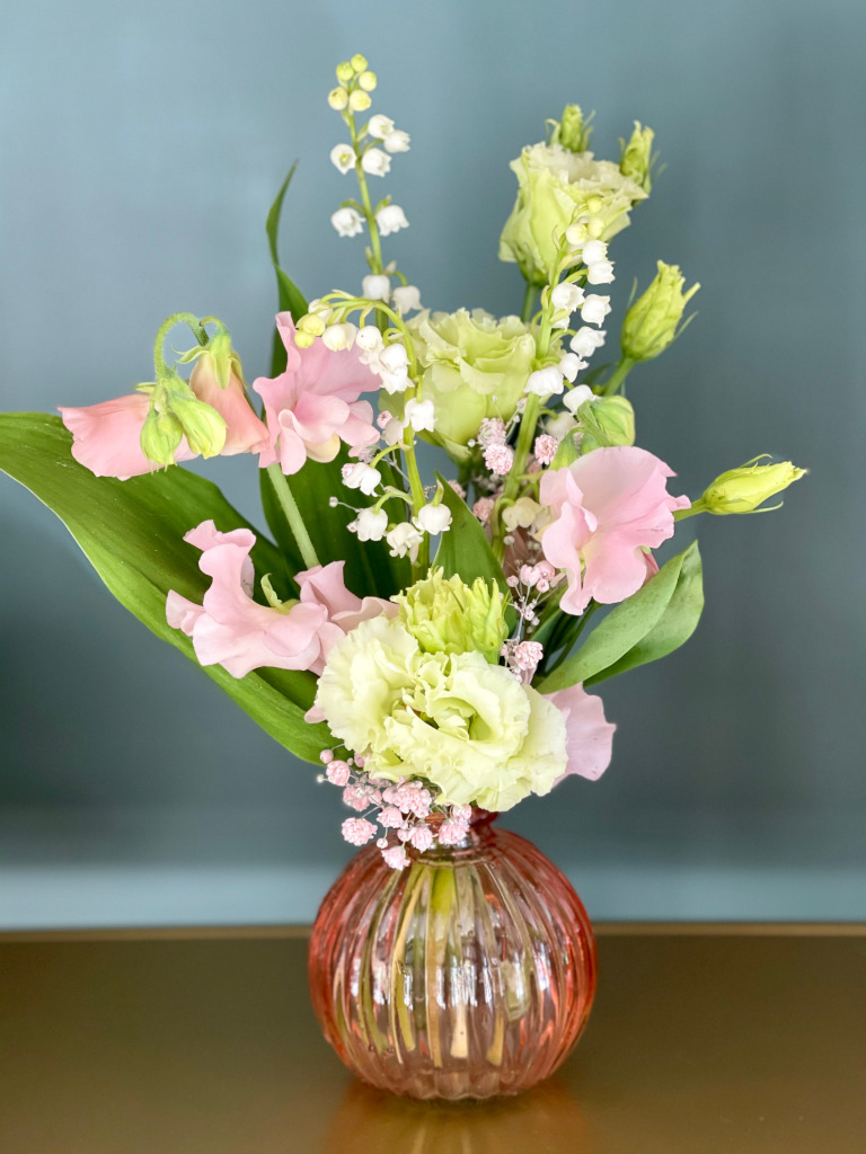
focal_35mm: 64
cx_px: 433
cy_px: 577
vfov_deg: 30.3
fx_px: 2135
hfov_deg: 22.9
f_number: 2.2
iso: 250
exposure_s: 1/100
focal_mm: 7.5
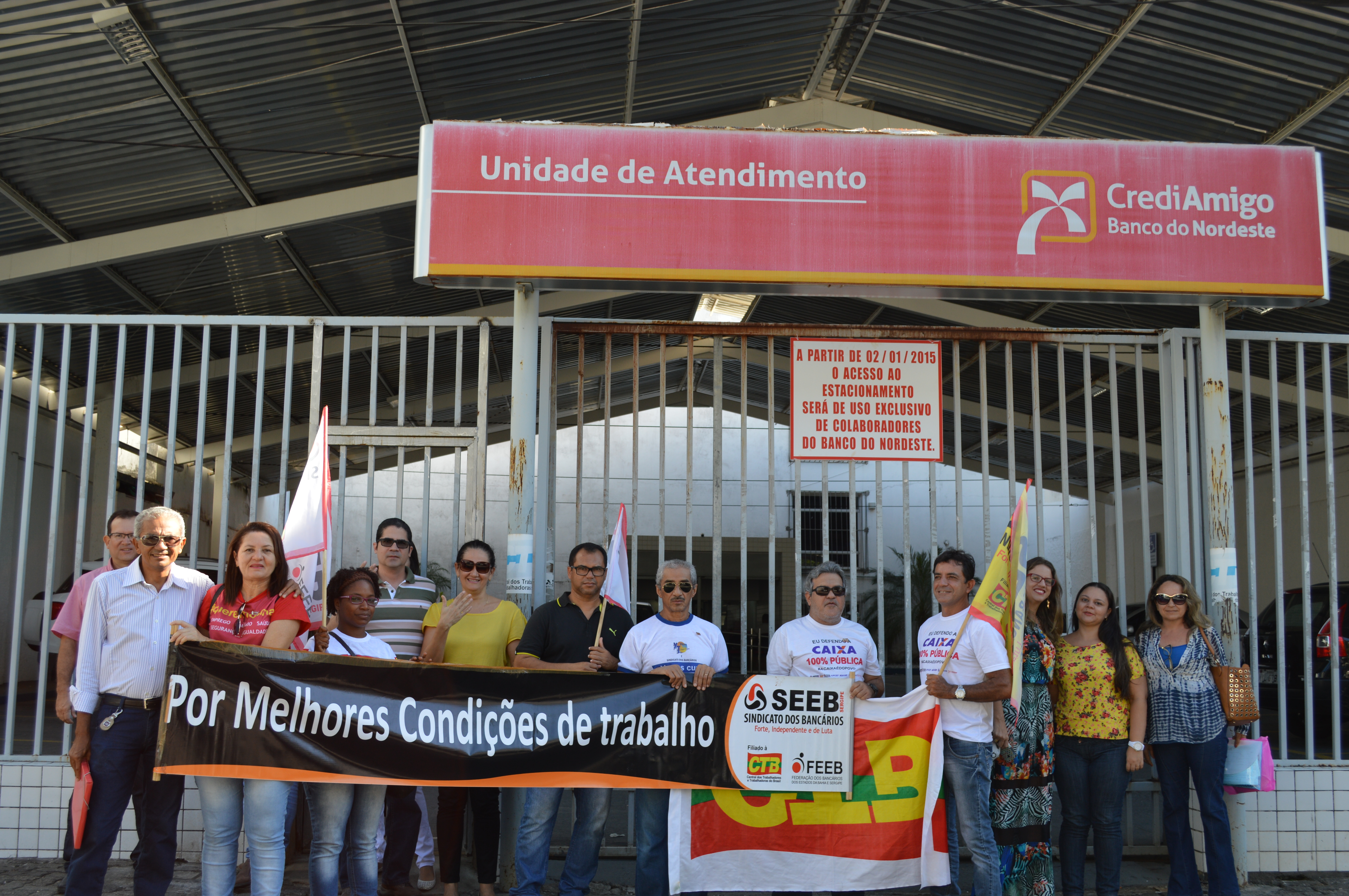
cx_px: 674
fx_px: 1348
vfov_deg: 36.8
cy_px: 448
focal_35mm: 36
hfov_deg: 53.2
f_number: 5.6
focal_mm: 24
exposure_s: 1/125
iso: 110
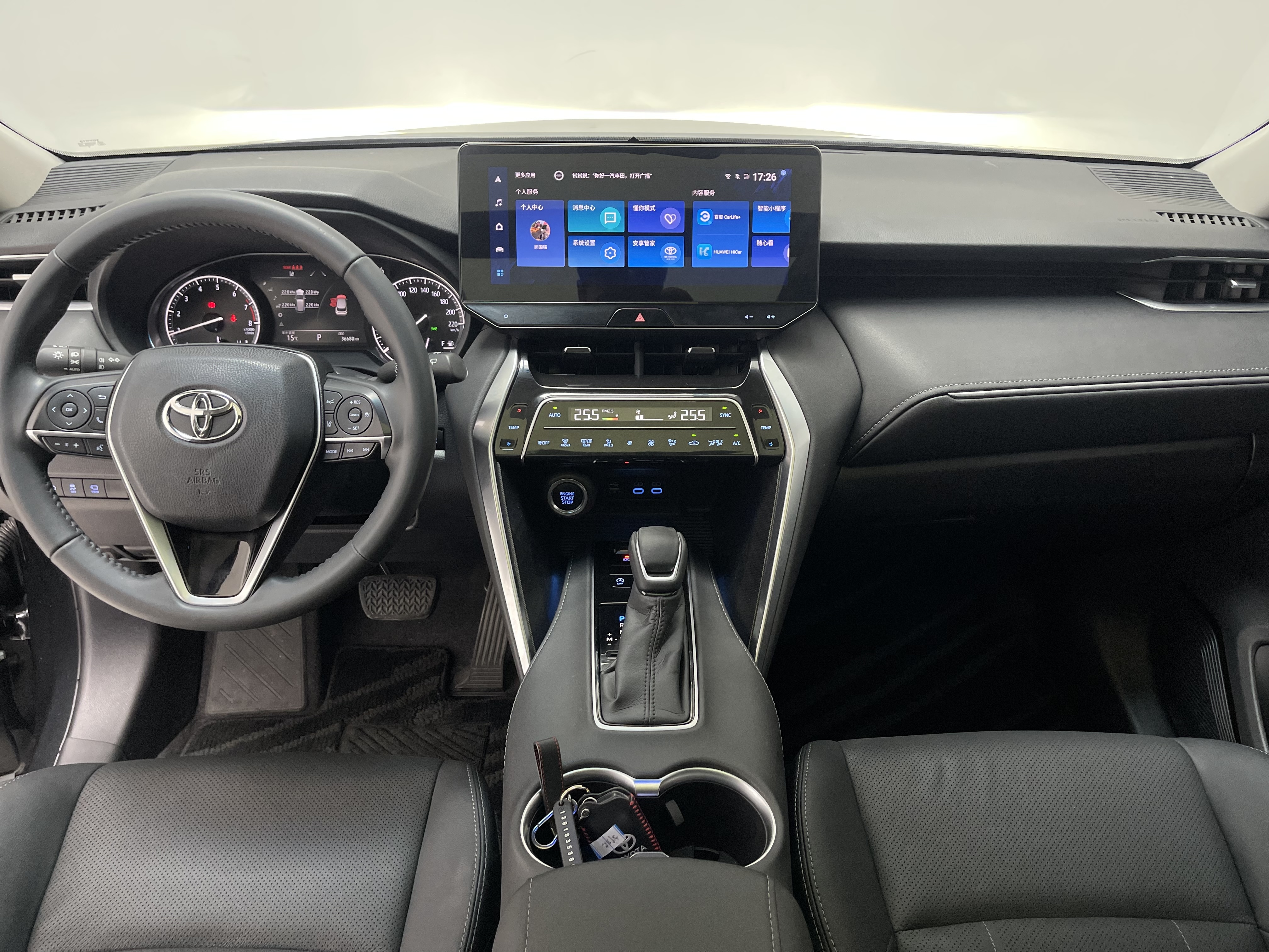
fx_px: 953
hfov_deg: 67.3
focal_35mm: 26
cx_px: 634
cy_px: 476
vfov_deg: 53.1
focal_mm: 5.1
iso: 320
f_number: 1.6
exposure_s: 1/50
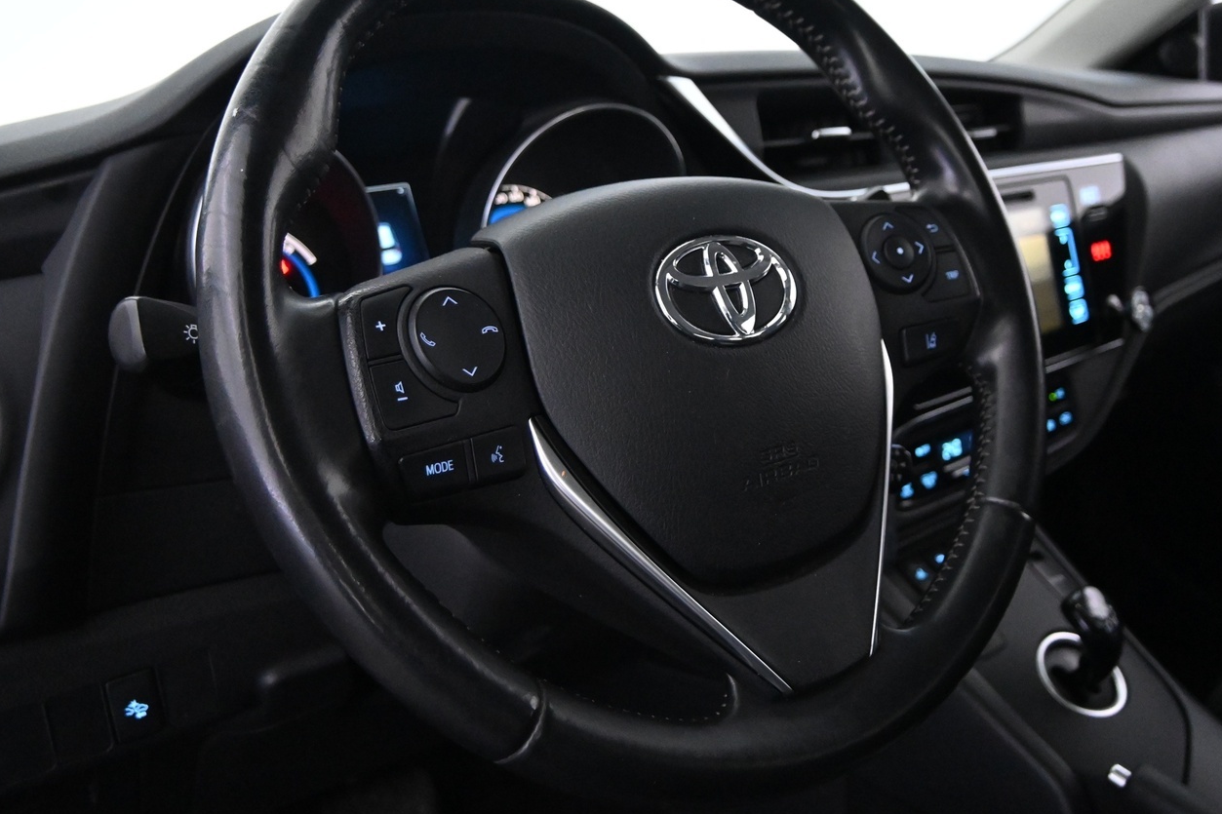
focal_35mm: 97
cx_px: 695
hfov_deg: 21.0
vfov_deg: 14.1
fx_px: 3292
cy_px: 346
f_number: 6.3
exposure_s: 1/80
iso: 5600
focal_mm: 50
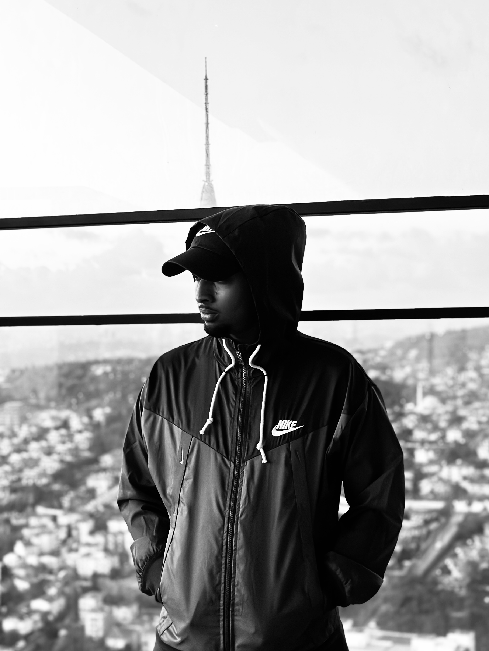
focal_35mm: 63
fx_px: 1187
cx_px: 227
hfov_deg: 23.3
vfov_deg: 30.7
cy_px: 296
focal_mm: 6.86
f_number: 1.78
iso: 200
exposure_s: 1/60
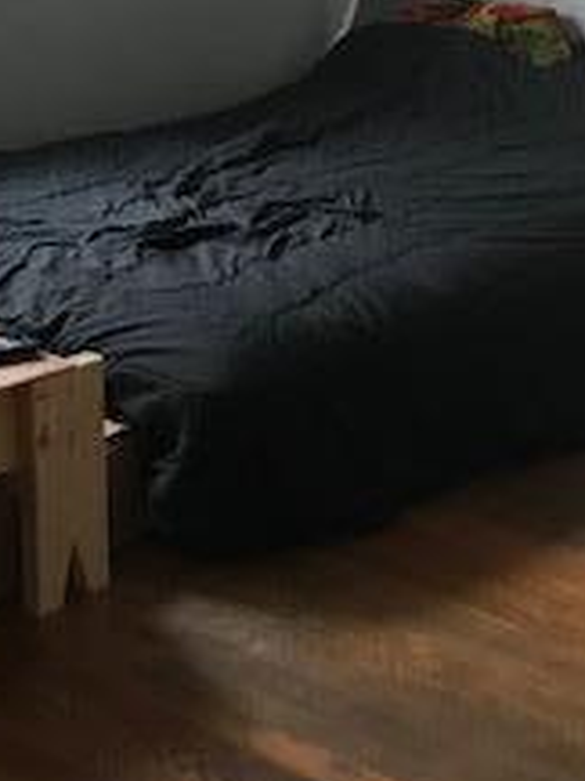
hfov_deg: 17.8
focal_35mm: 83
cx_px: 296
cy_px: 83
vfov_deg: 23.0
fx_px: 1870
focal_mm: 3.99
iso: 100
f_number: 1.8
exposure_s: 1/15
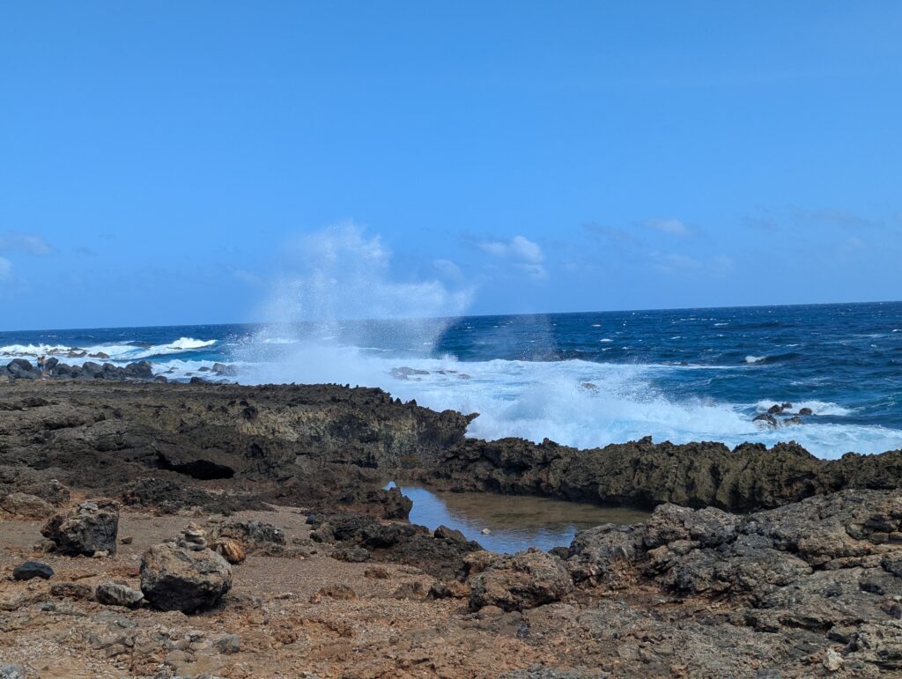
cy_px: 340
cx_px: 451
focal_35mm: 48
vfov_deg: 30.3
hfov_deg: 39.6
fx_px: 1253
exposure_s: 1/2924
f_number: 1.85
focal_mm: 6.81
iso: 49
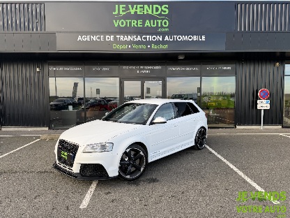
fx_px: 201
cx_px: 145
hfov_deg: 71.6
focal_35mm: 24
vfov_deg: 56.8
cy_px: 109
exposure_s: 1/868
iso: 100
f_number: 1.78
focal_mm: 6.76
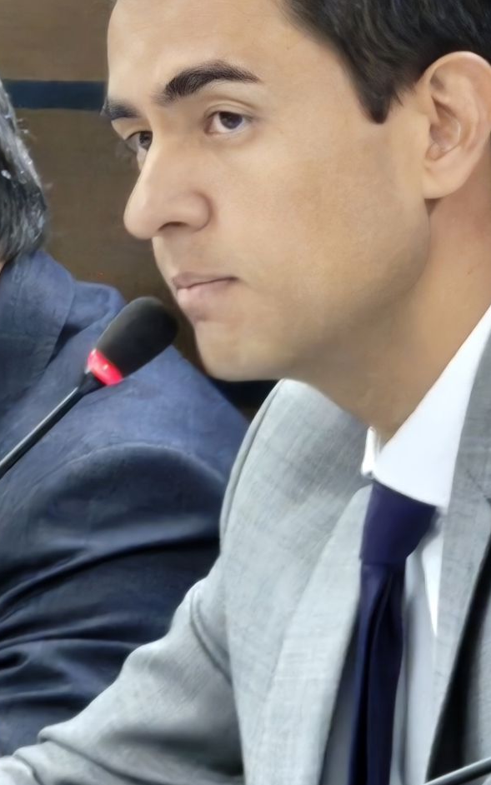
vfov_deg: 5.2
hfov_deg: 3.2
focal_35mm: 405
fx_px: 8668
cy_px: 602
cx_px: -13
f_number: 2
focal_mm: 8.8
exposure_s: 1/40
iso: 2000
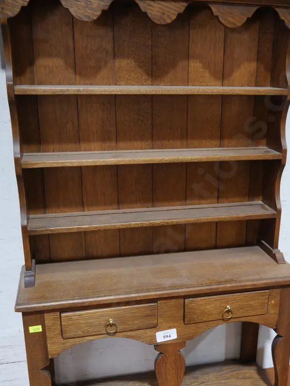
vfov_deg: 47.6
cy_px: 225
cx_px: 181
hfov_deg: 36.6
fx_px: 435
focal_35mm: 39
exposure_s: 1/60
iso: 500
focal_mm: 15
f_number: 3.6
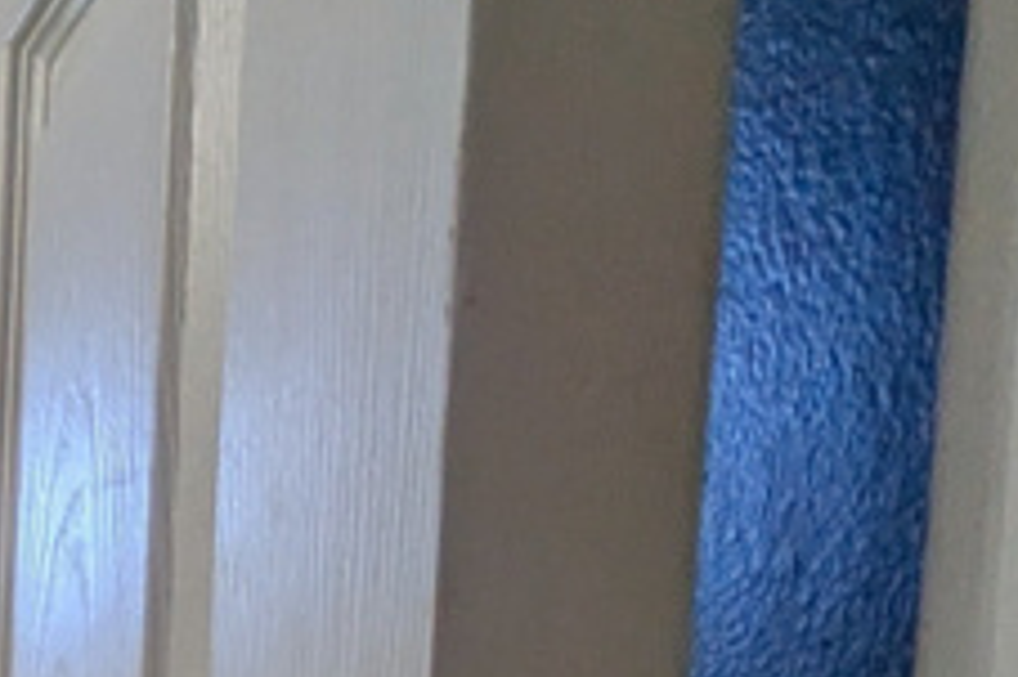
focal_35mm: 75
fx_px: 2119
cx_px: -1238
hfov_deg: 16.5
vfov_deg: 15.5
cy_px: 1224
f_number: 2.2
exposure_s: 1/120
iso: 275
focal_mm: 2.35
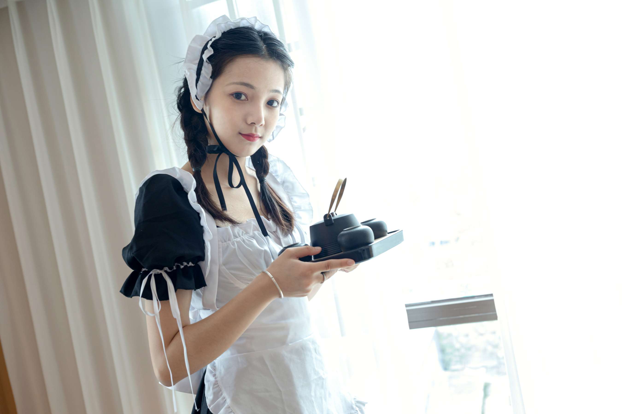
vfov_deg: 38.9
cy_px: 207
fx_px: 587
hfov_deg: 55.8
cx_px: 311
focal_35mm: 34
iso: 640
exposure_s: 1/50
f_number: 4
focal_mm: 35
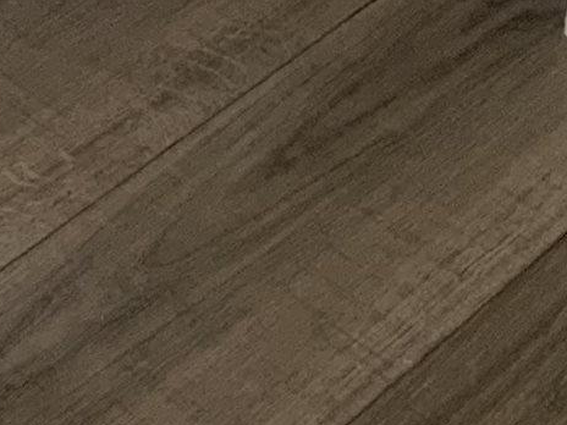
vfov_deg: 6.9
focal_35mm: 192
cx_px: -194
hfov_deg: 10.1
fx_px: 3145
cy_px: -861
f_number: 1.8
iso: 64
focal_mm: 3
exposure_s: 1/60
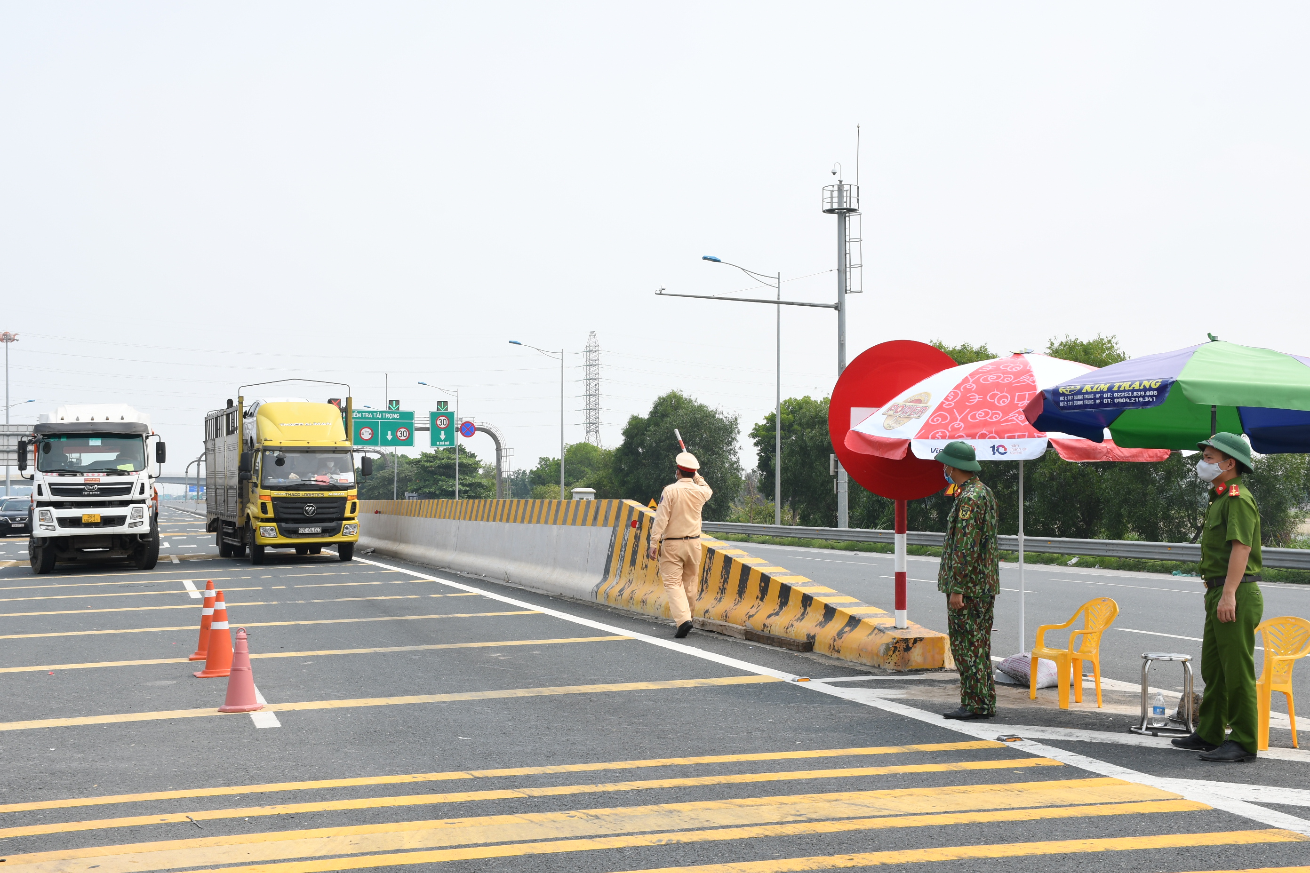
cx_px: 655
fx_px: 1747
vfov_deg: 28.1
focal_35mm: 48
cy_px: 436
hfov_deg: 41.1
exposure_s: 1/200
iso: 160
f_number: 11
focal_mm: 32
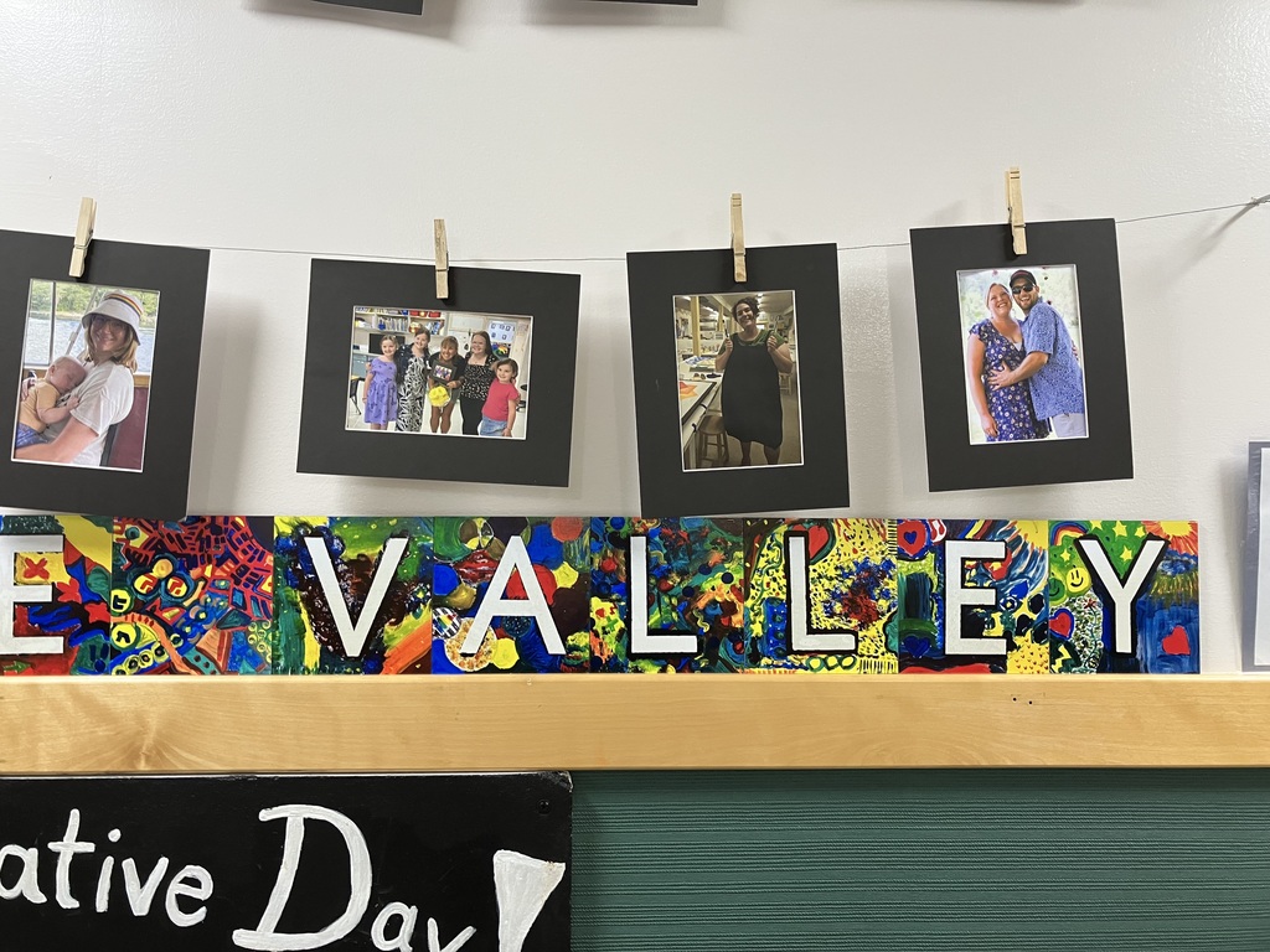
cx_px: 635
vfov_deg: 49.7
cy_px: 476
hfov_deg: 63.4
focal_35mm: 28
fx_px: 1027
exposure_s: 1/60
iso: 80
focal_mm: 3.99
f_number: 1.8
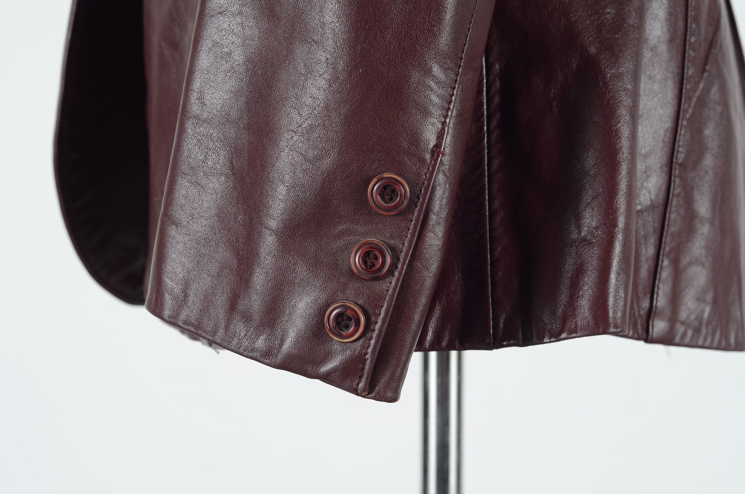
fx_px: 1549
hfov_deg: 27.0
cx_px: 372
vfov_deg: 18.1
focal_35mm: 75
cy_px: 247
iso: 100
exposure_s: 1/125
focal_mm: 50
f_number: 5.6
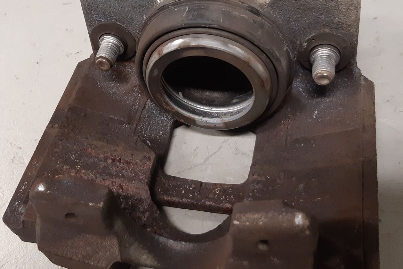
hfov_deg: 44.4
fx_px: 492
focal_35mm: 44
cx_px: 181
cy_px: 111
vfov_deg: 30.4
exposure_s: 1/50
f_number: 1.7
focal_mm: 3.93
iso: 250
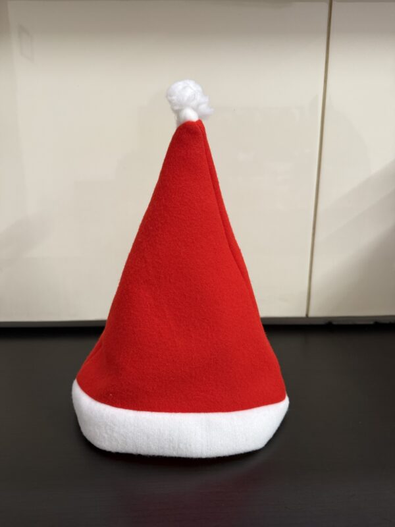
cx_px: 198
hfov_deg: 56.8
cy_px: 264
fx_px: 365
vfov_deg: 71.6
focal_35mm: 24
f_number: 1.78
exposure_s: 1/50
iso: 250
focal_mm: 6.76
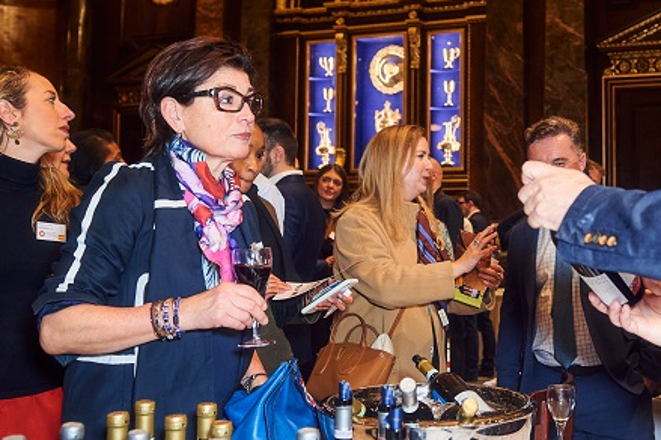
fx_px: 899
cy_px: 185
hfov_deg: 39.5
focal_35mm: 49
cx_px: 477
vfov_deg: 27.4
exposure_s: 1/100
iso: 800
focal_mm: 28
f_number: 4
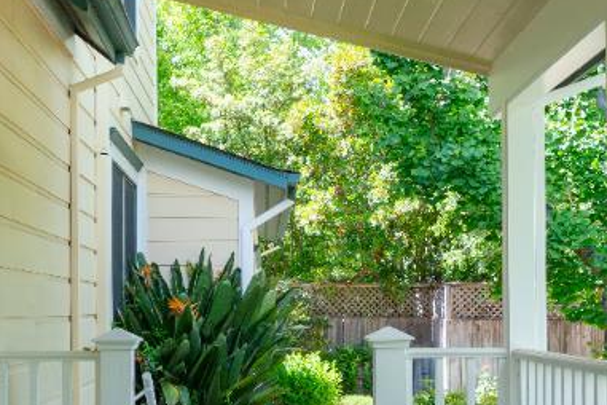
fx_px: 1062
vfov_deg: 21.2
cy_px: 344
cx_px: 274
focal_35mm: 63
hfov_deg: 31.9
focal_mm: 16
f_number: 9
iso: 125
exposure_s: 1/50
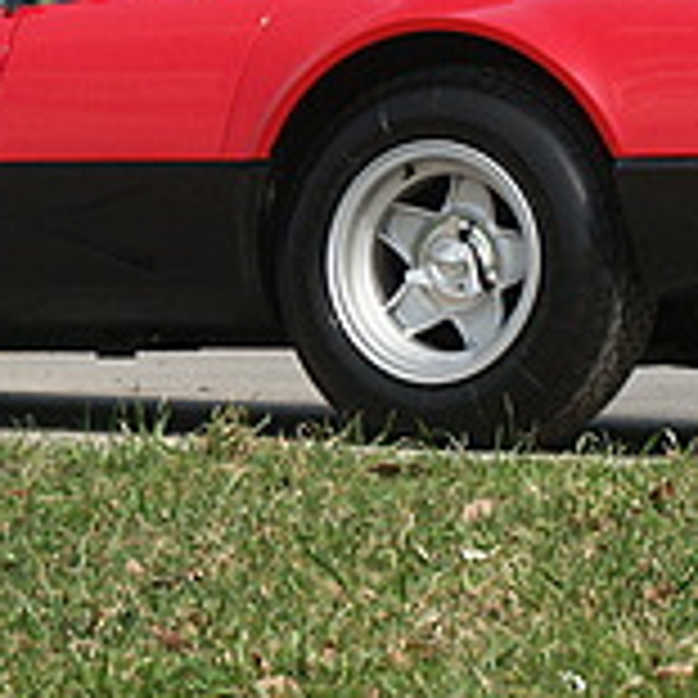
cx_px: 56
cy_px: -32
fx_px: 7346
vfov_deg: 5.4
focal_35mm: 322
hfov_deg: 5.4
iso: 100
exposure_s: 1/500
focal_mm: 26.38
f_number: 5.6
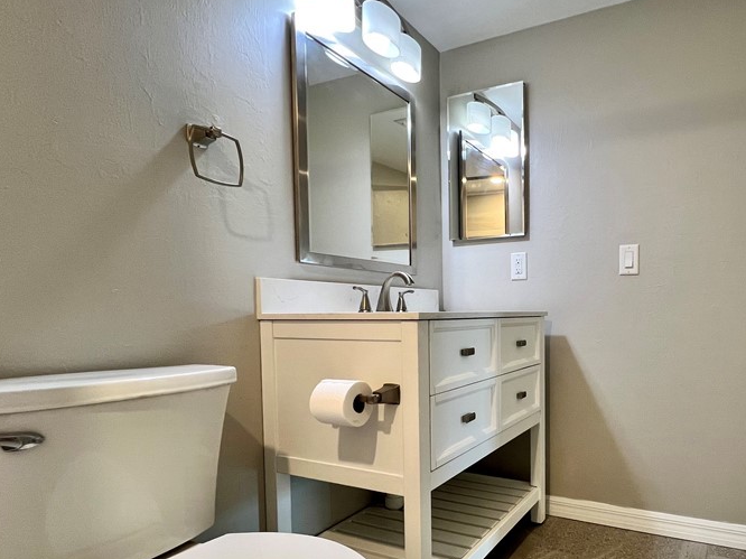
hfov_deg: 78.3
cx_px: 514
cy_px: 330
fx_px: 431
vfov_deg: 65.4
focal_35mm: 20
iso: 160
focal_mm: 1.57
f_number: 1.8
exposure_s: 1/60
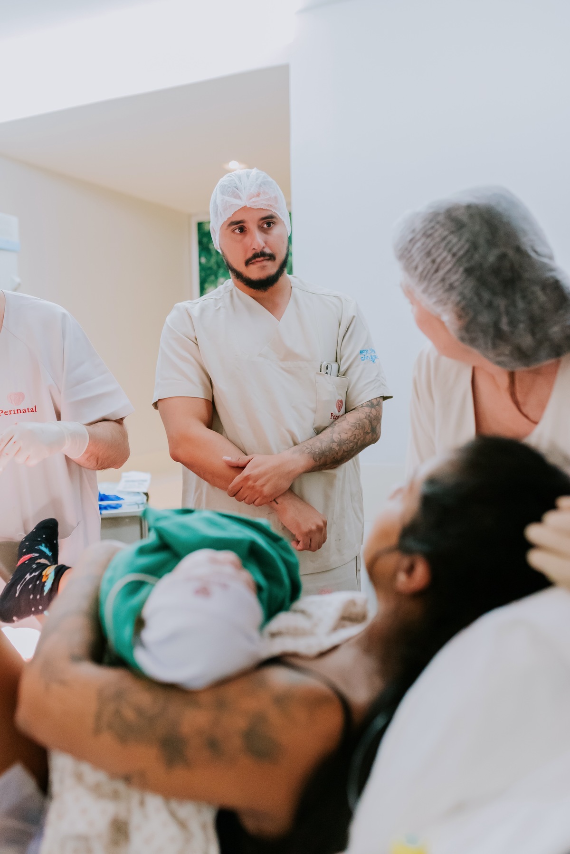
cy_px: 427
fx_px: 831
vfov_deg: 54.4
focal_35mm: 35
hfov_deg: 37.9
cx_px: 285
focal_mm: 35
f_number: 2.5
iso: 5000
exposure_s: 1/250
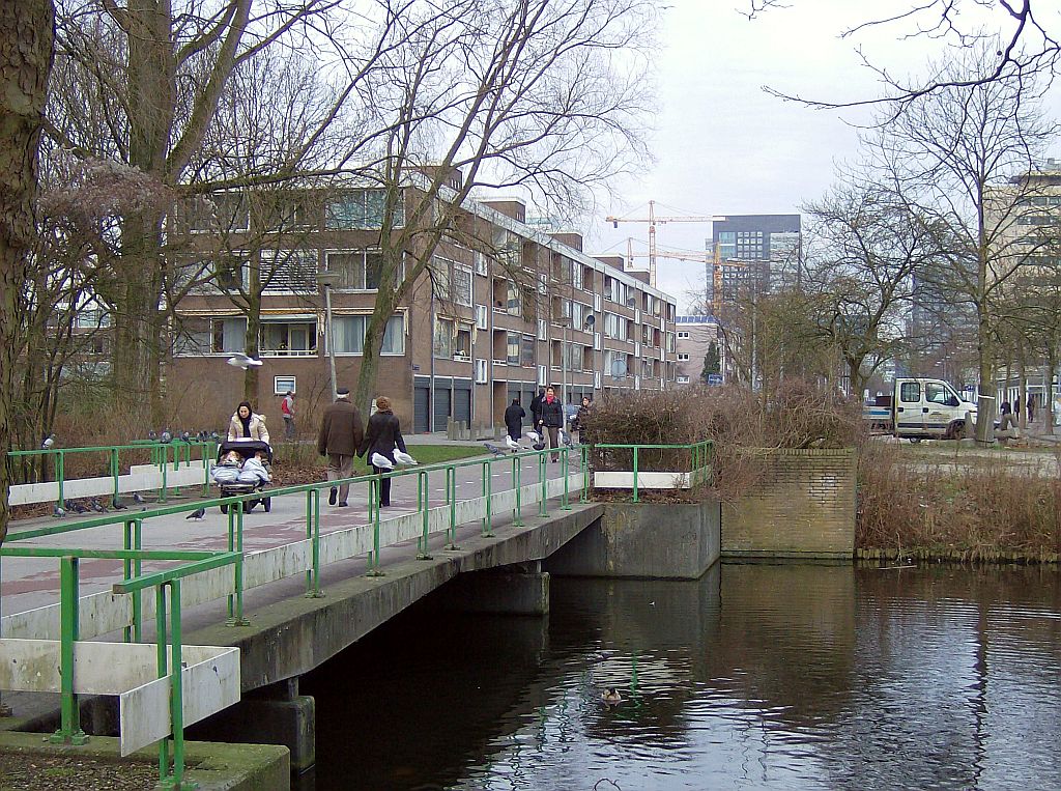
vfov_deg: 26.0
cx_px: 530
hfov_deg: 34.4
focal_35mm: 56
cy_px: 396
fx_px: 1712
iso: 100
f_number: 3.4
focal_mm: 9.3
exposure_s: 1/353
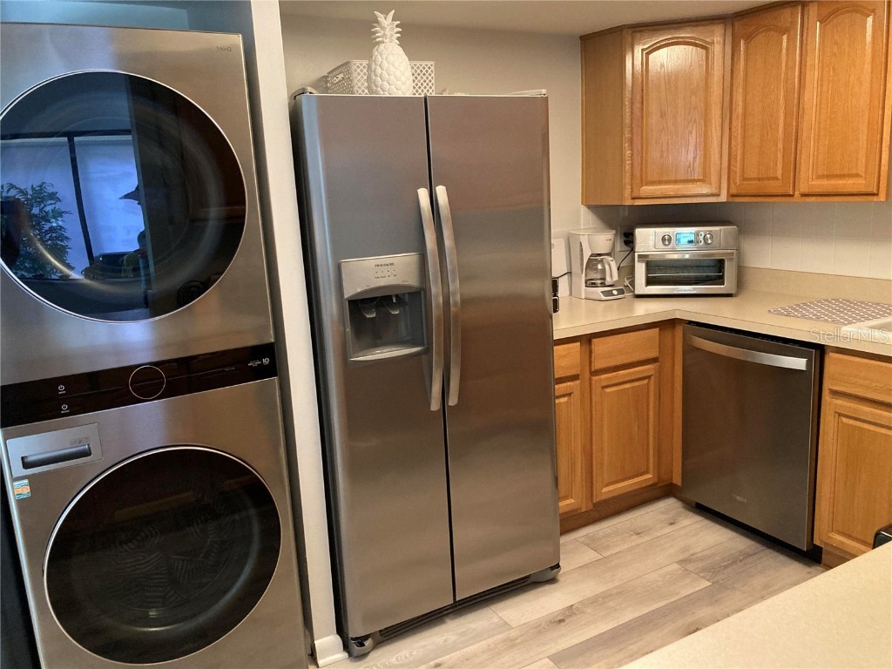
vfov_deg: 49.7
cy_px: 334
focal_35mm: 28
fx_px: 722
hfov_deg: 63.4
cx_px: 446
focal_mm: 3.99
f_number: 1.8
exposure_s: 1/30
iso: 320
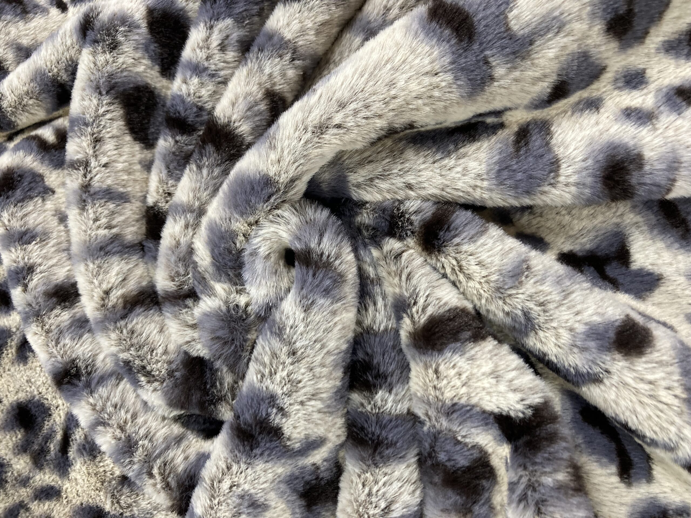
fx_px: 559
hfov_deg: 63.4
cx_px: 346
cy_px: 259
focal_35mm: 28
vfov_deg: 49.7
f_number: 1.8
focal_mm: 3.99
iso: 100
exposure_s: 1/50
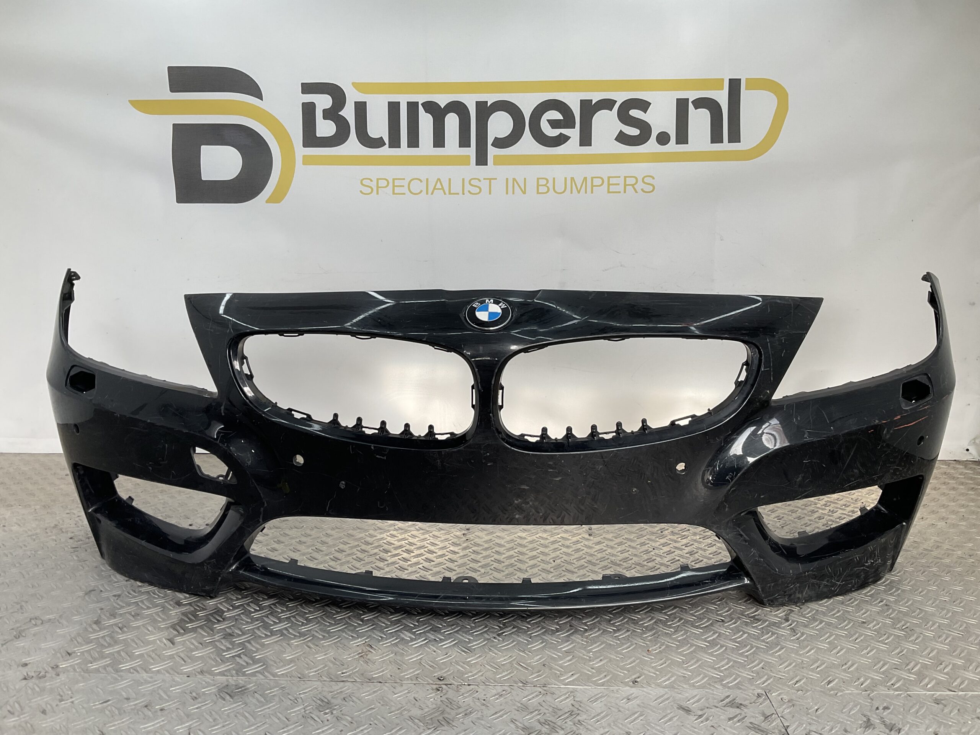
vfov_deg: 48.2
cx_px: 490
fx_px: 821
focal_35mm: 29
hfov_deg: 61.7
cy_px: 368
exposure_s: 1/241
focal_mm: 3
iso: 16
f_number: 1.8
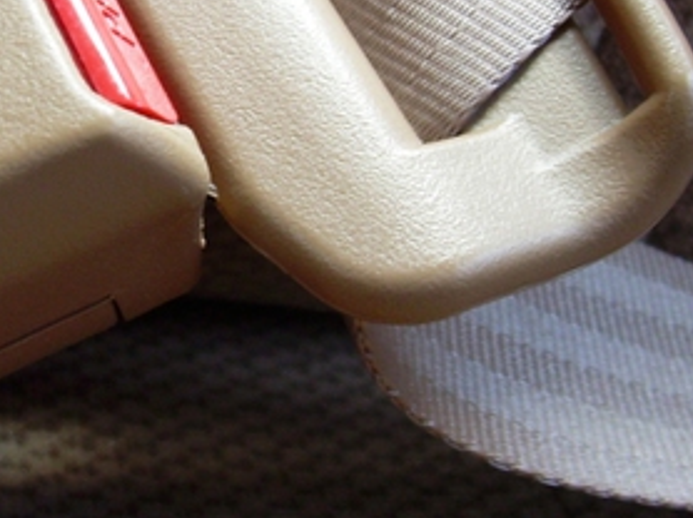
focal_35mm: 89
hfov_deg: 21.7
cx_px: 135
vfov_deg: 16.5
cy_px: 110
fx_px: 1780
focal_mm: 6.3
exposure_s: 1/55
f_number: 2.8
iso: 50
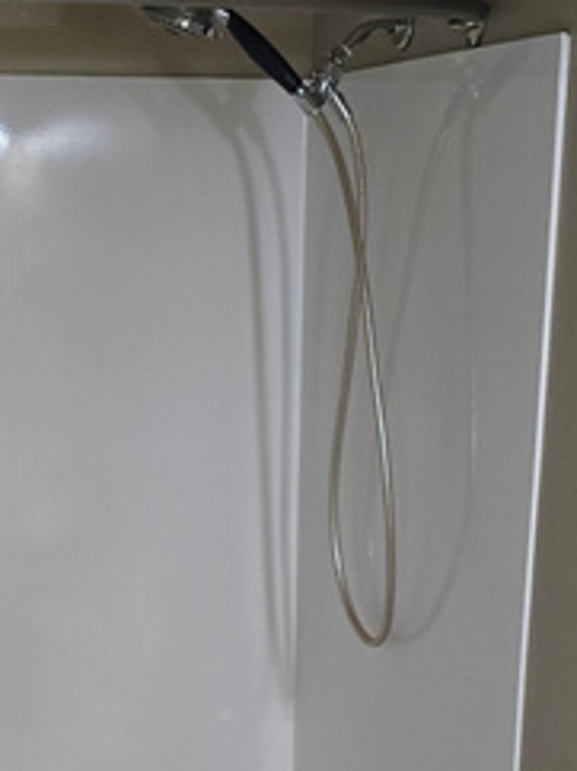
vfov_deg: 25.3
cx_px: 150
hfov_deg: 20.0
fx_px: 1625
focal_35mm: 73
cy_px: 781
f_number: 1.7
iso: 250
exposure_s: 1/120
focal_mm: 6.3
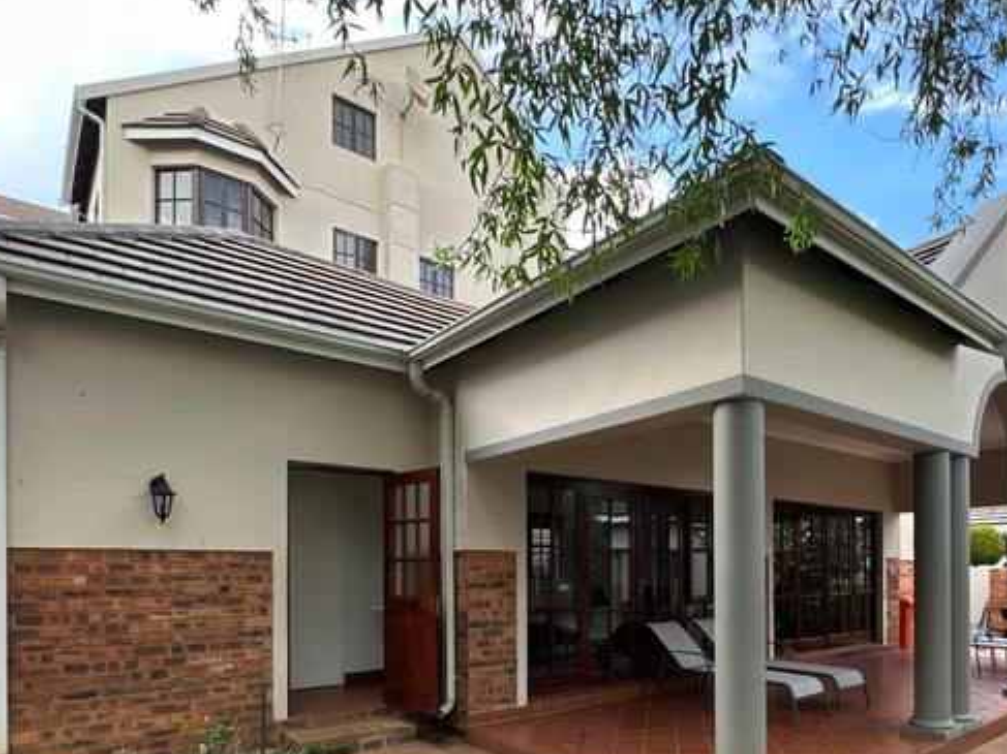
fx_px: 669
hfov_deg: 72.6
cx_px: 635
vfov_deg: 55.9
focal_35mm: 23
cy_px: 570
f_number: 2.2
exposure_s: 1/99
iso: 64
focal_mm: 2.22
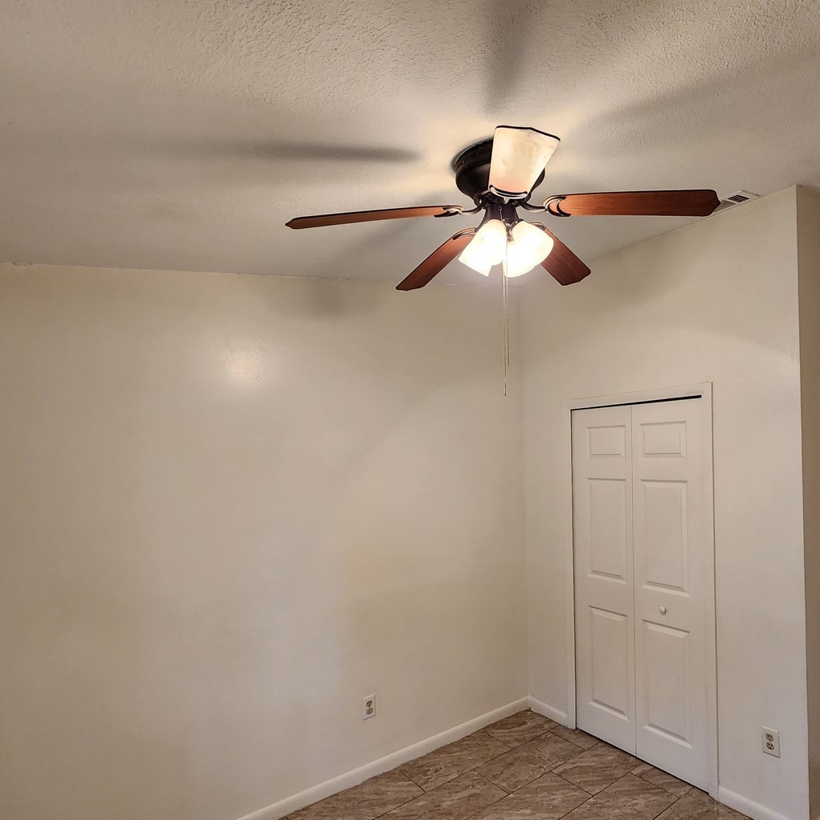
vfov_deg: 80.5
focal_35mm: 18
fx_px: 482
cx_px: 509
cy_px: 451
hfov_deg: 79.3
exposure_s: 1/60
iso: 200
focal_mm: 2.2
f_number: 2.2
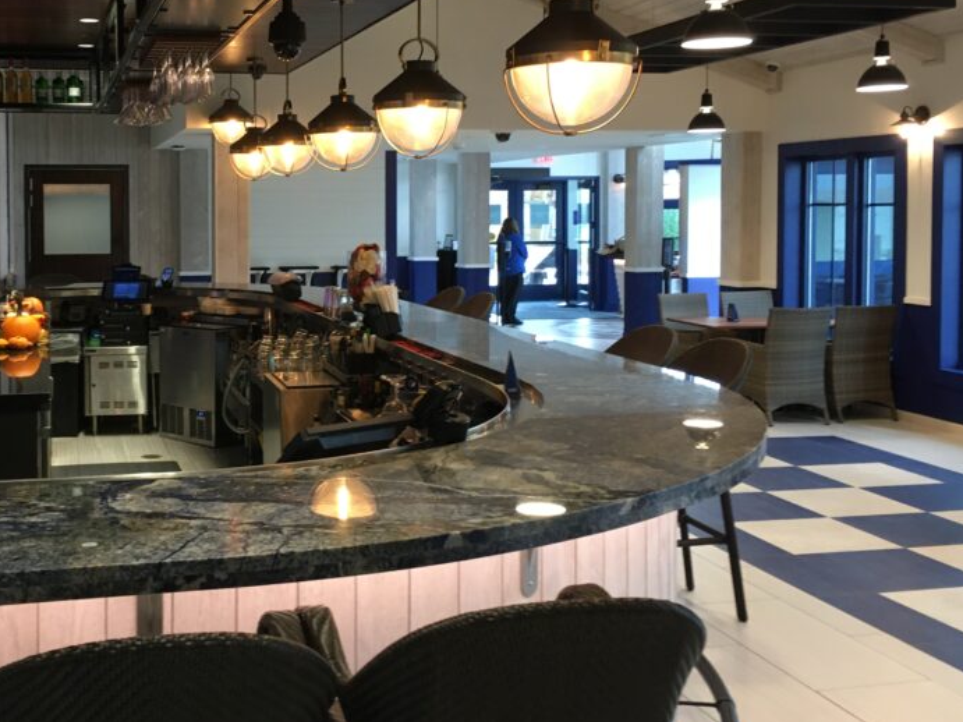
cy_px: 251
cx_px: 308
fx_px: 1196
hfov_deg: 43.1
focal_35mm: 43
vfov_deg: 33.3
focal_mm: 4.15
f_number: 2.2
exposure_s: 1/30
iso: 100
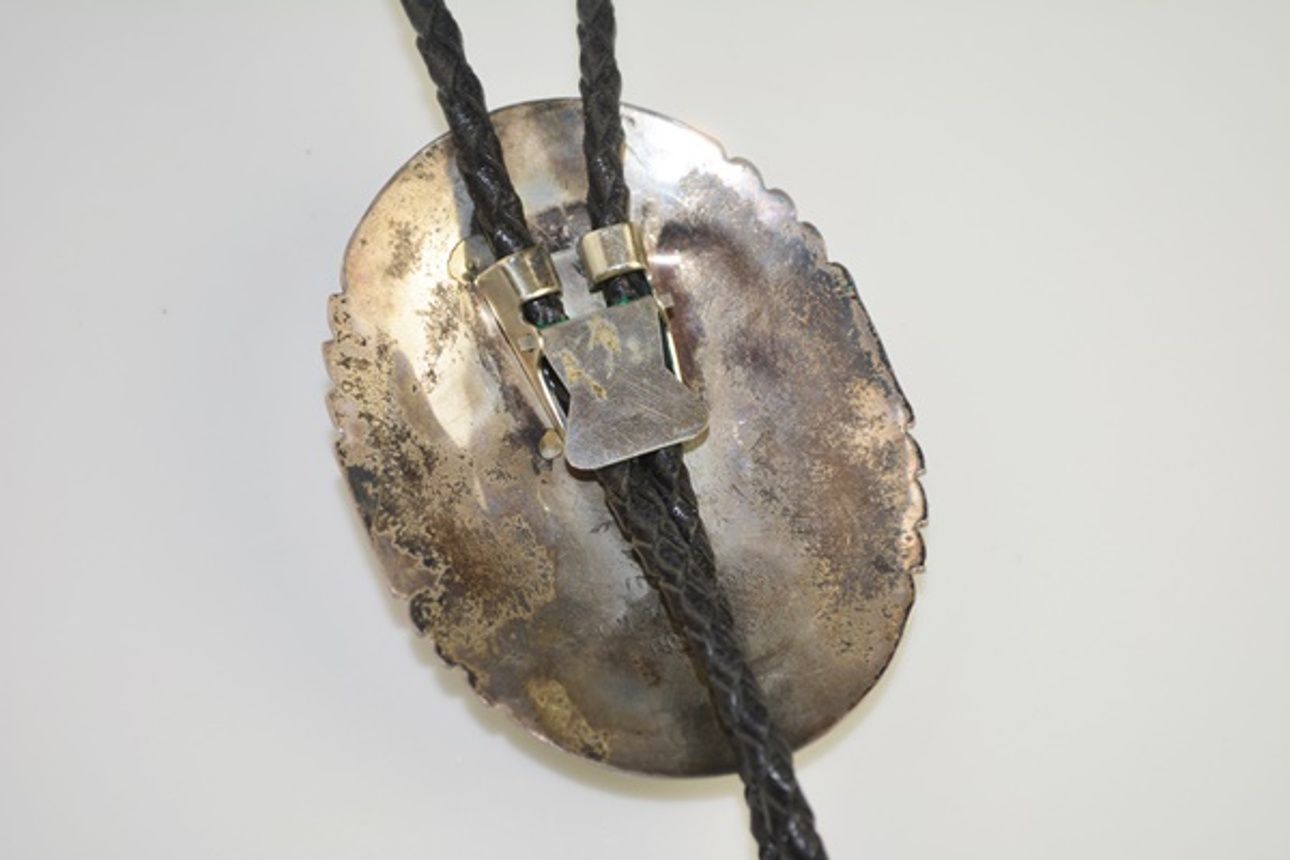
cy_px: 430
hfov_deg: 24.6
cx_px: 645
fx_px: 2956
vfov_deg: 16.6
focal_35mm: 82
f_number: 5.6
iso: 200
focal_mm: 55
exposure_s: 1/160
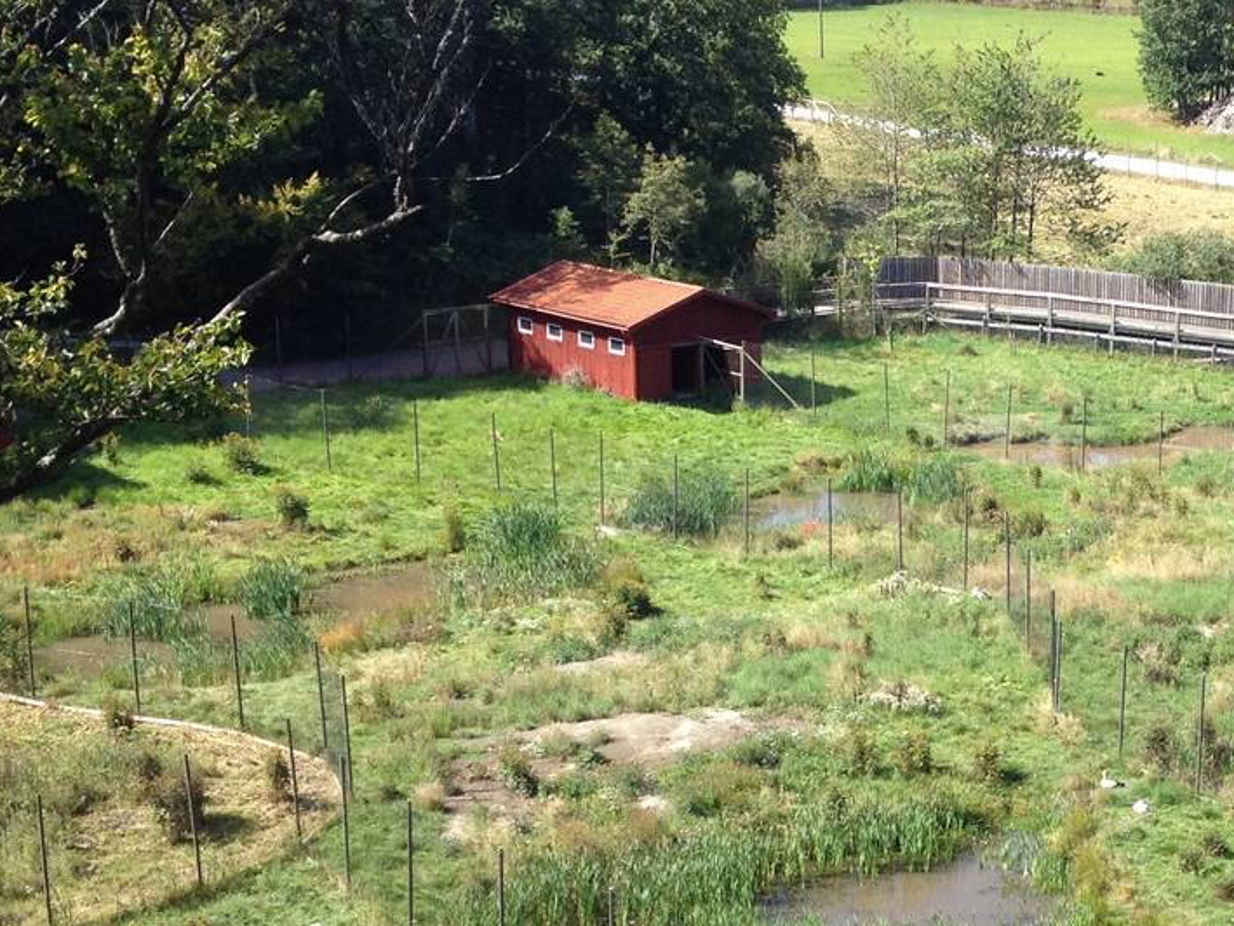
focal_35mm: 79
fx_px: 2817
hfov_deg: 24.0
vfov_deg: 18.4
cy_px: 788
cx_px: 1131
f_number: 2.4
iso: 50
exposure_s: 1/673
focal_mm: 4.28
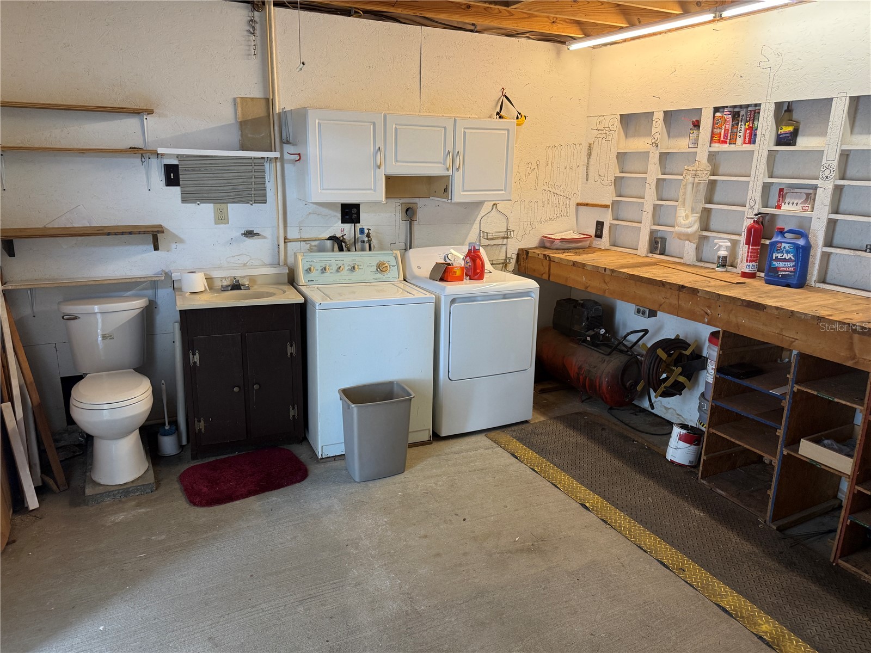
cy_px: 326
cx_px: 436
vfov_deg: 56.8
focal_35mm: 24
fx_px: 604
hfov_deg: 71.6
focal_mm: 6.76
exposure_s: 1/60
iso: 160
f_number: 1.78
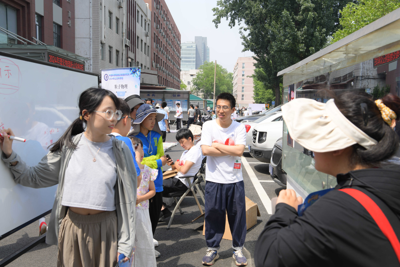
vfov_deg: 35.1
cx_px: 200
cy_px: 134
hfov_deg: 50.7
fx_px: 422
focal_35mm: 38
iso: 200
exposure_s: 1/200
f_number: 9
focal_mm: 38
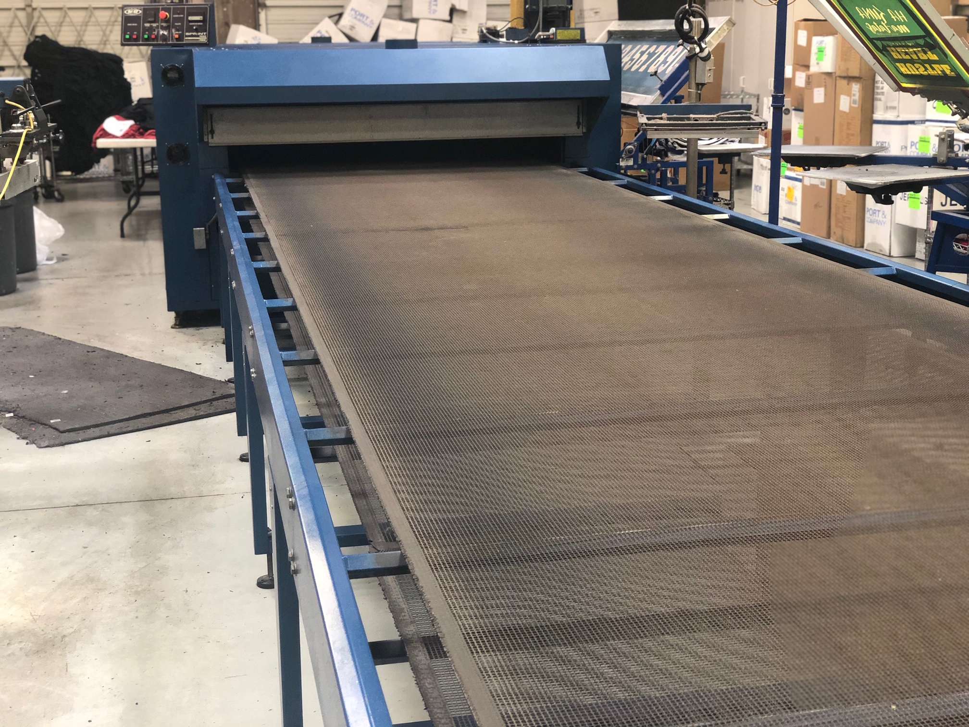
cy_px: 364
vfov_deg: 28.0
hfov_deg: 36.8
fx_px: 1456
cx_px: 484
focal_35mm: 52
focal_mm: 6
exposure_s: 1/60
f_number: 2.4
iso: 125
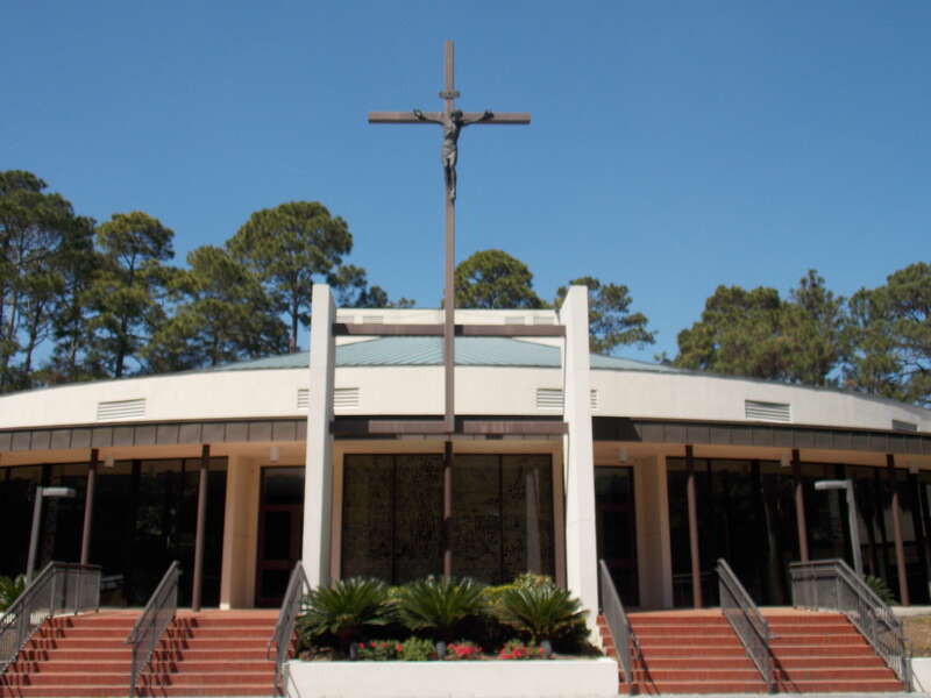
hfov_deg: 54.0
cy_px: 349
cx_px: 466
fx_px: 914
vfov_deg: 41.8
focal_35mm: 34
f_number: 3.4
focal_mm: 6.1
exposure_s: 1/1000
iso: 80
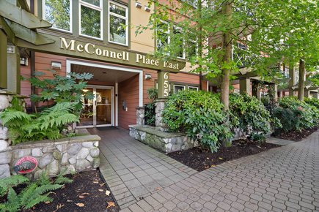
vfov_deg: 73.7
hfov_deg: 96.7
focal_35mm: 16
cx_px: 160
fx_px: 142
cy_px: 106
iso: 320
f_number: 8
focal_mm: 16
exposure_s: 1
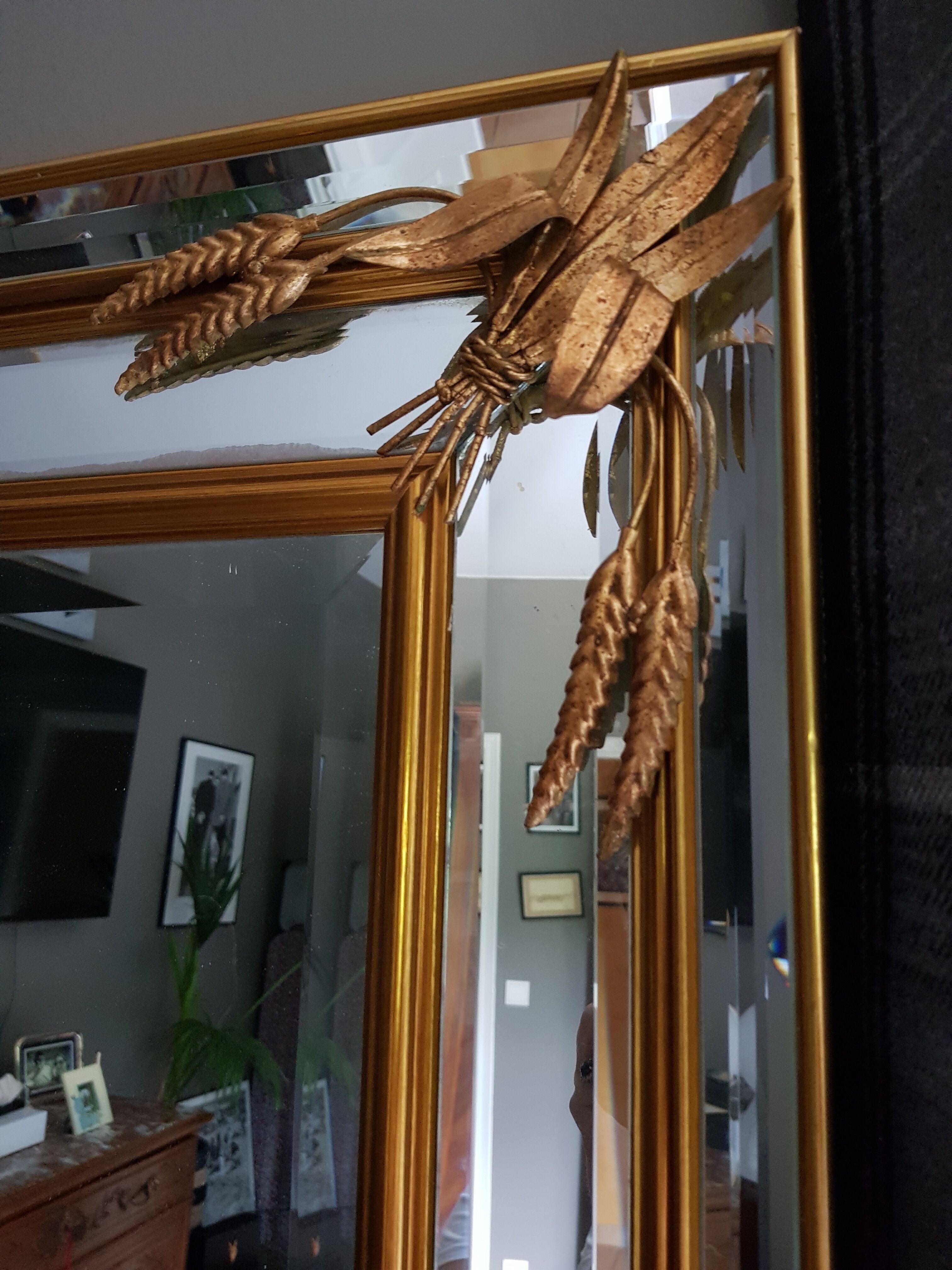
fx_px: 953
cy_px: 635
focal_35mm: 26
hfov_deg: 53.1
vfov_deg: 67.3
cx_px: 476
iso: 320
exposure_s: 1/10
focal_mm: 4.3
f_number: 1.7
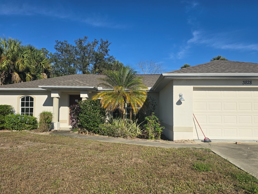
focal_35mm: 25
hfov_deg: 69.3
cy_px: 104
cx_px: 136
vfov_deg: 54.8
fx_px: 186
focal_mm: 6.3
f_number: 1.7
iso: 12
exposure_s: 1/1300
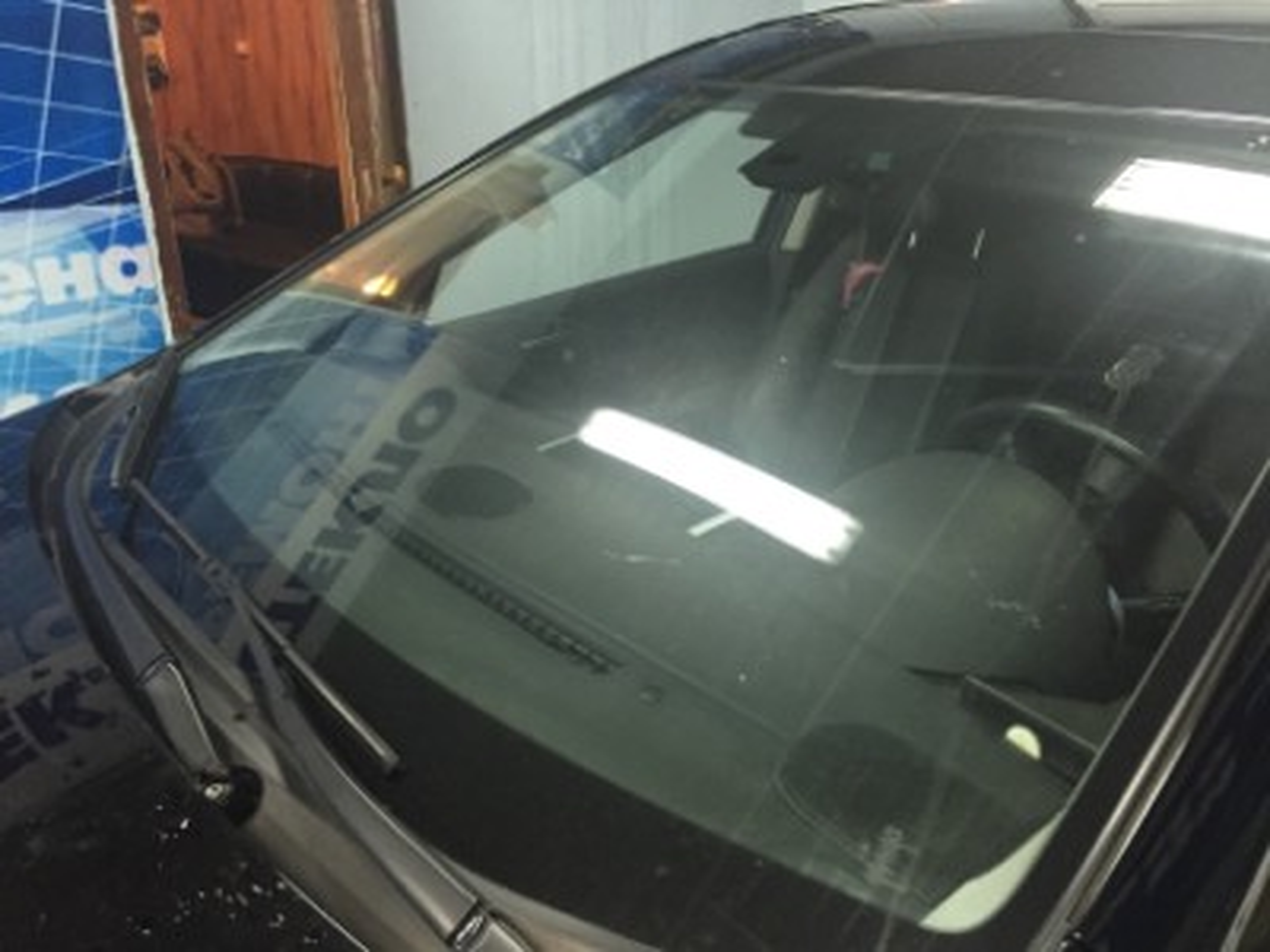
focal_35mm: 29
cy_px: 476
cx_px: 635
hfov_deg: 61.7
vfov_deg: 48.2
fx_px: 1064
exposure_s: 1/20
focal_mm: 4.15
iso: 250
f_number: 2.2
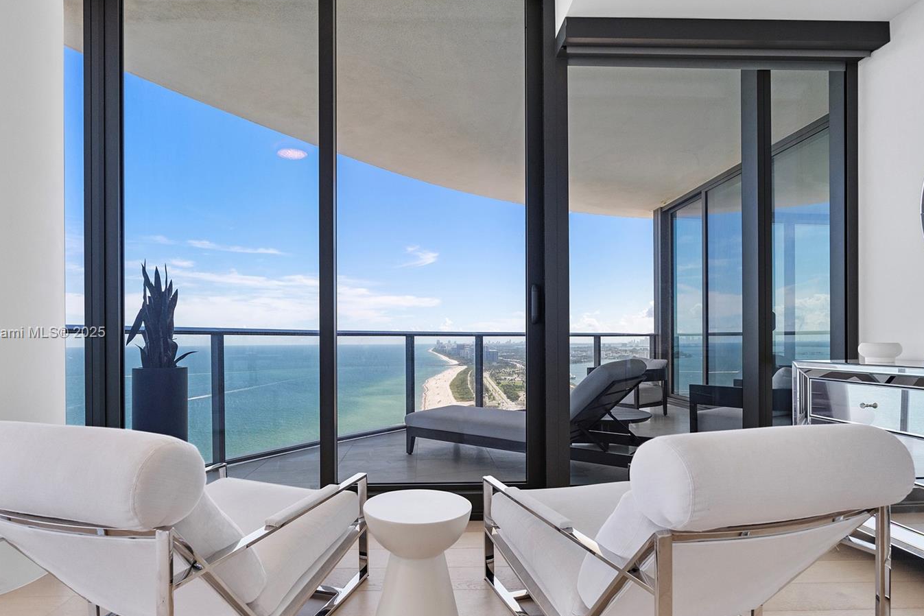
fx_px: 488
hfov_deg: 86.8
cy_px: 333
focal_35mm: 19
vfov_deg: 64.5
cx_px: 435
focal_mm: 16
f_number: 8
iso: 640
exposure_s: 1/400
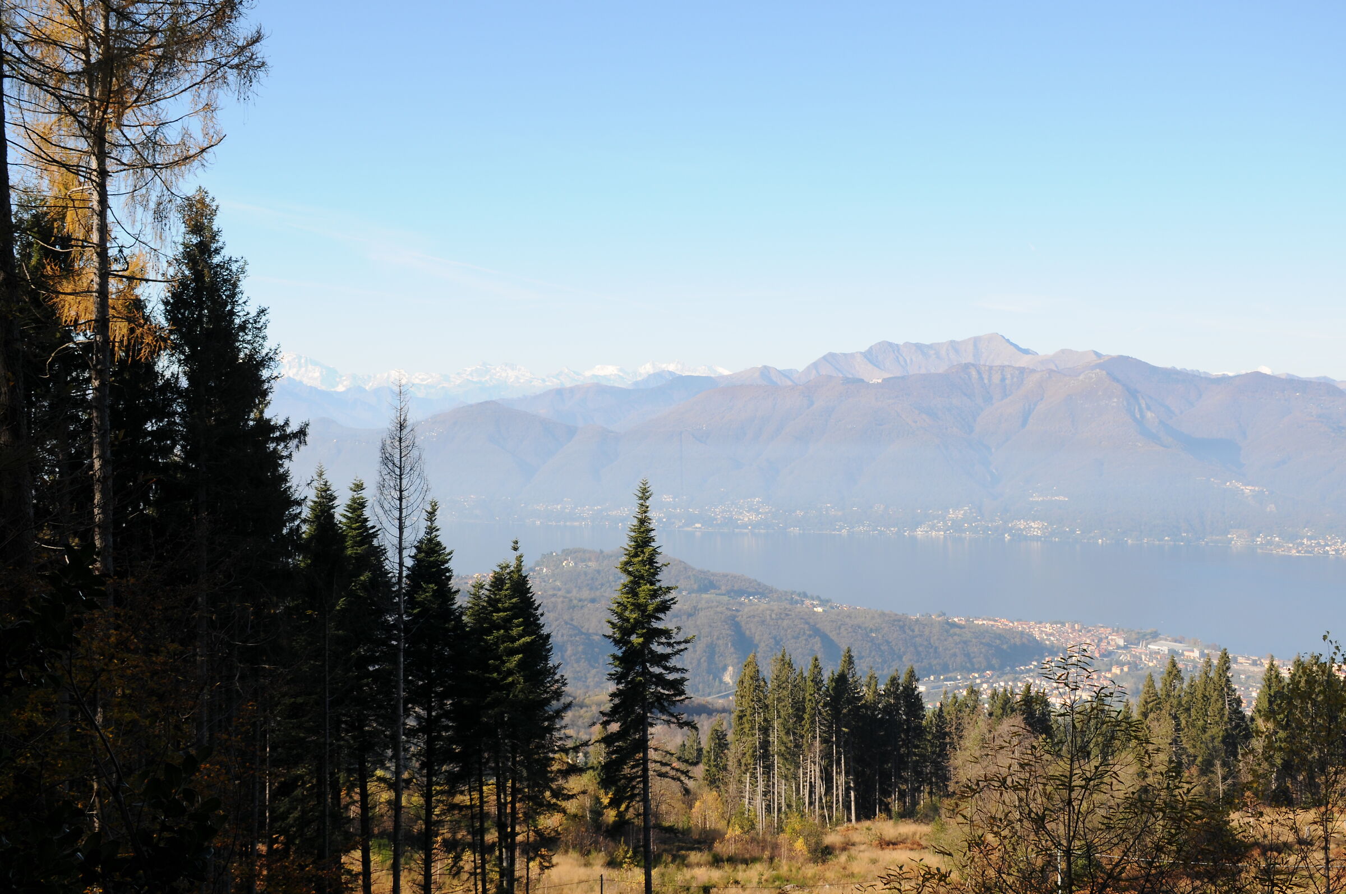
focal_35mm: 40
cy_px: 447
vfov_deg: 32.9
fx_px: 1512
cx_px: 673
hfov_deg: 48.0
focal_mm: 27
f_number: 9
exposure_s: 1/320
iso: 200
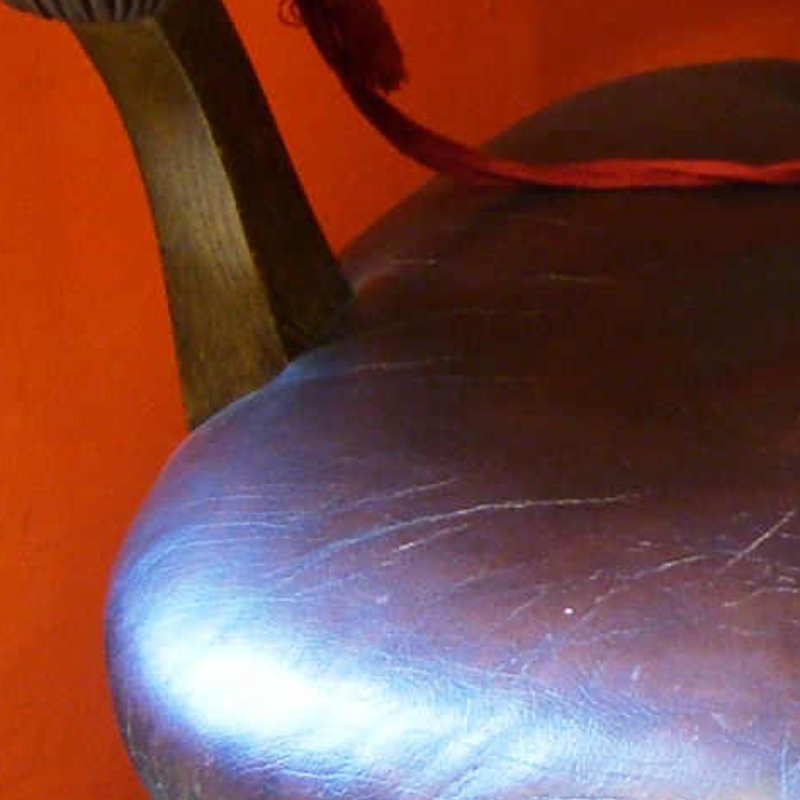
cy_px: 117
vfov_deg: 11.9
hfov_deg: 11.6
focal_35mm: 146
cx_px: 1051
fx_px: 3817
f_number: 2.8
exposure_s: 1/8
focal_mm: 7.9
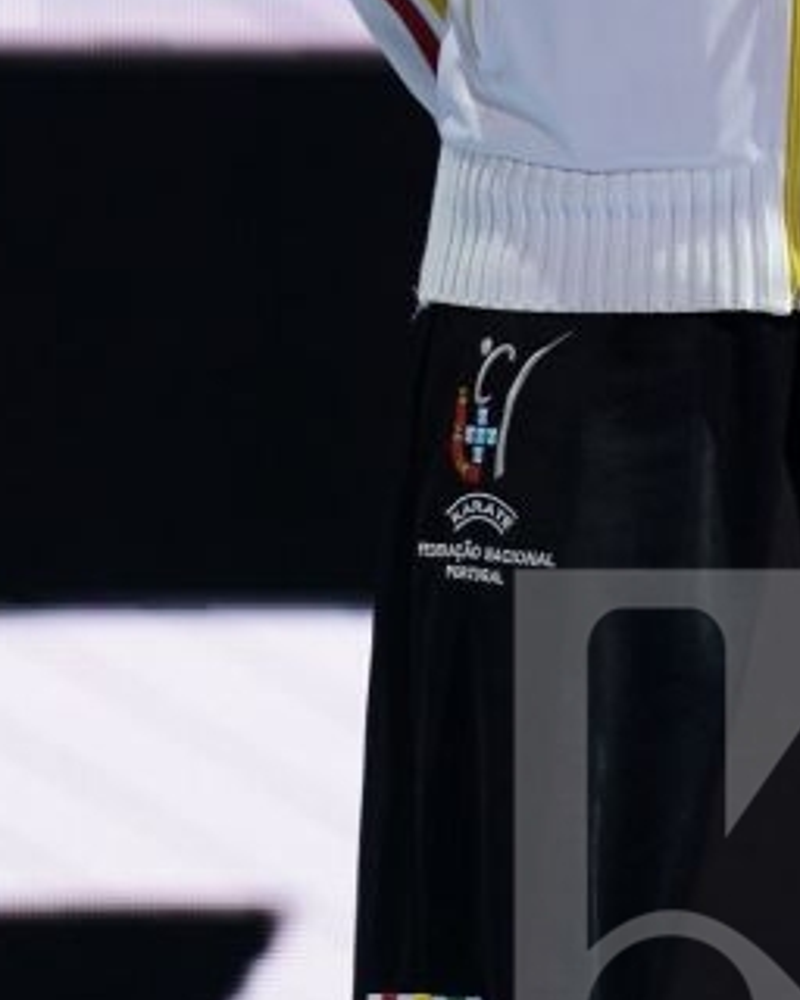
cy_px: -256
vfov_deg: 2.7
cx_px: 806
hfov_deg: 2.2
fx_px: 20836
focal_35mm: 704
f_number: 2.8
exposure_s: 1/250
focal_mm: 200
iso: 320
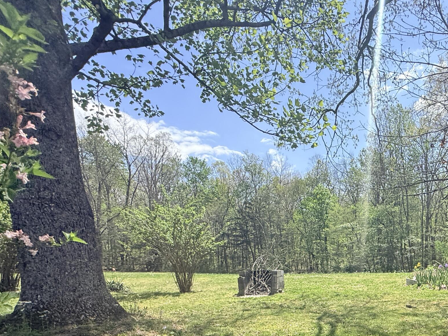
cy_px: 279
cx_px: 360
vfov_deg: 47.9
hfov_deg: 60.0
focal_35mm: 27
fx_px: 349
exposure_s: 1/830
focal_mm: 2.22
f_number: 2.2
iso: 50
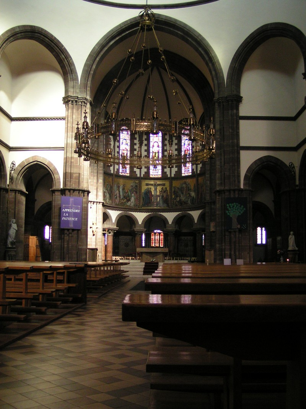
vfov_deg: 49.0
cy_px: 204
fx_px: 448
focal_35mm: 38
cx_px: 153
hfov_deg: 37.7
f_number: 2.8
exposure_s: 1/10
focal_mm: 5.8
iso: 200
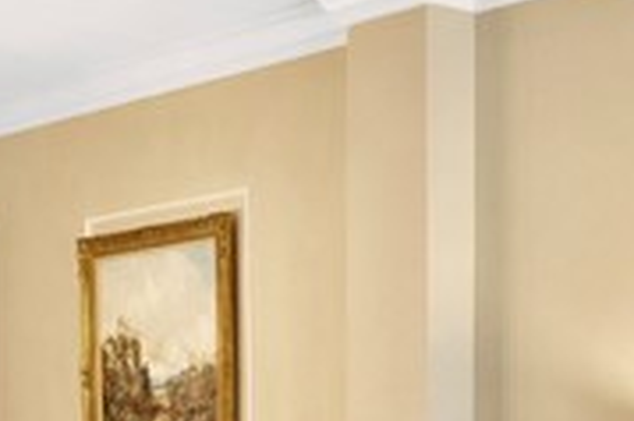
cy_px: 463
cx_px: 577
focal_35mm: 105
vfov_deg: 12.8
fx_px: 1839
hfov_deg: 19.2
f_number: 6.3
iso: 320
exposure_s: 1/1.67
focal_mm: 11.5
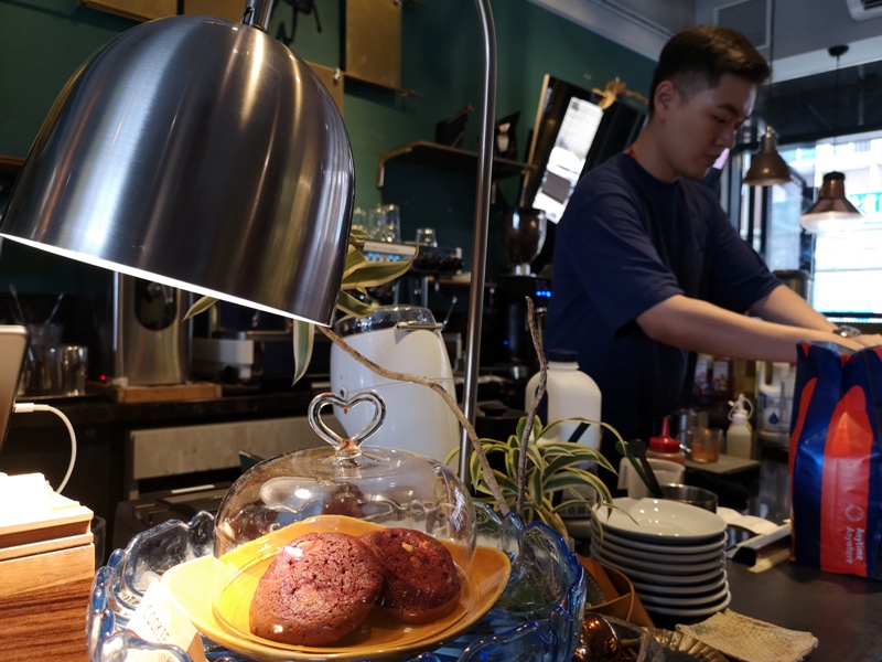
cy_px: 331
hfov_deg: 65.3
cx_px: 441
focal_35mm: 27
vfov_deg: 51.4
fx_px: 688
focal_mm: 3.95
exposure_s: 1/60
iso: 125
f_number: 1.8
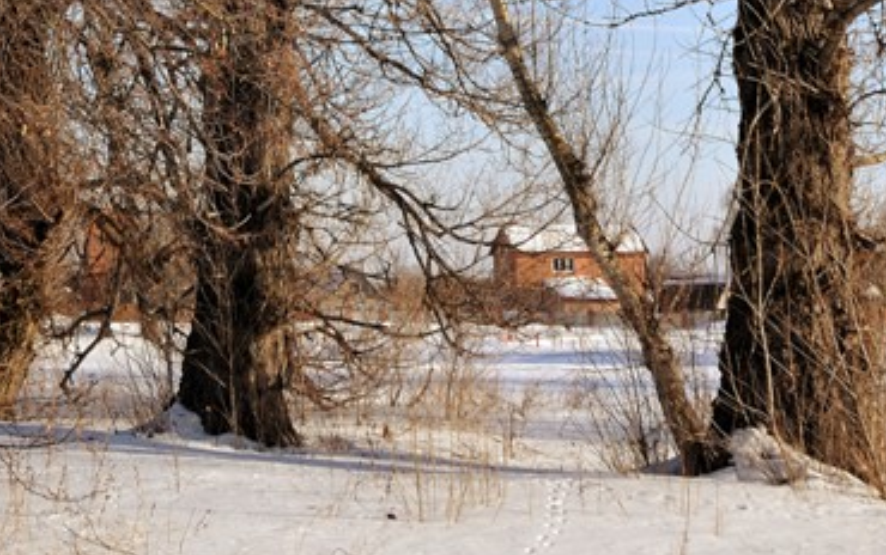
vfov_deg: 13.6
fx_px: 2151
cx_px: 260
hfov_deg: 23.1
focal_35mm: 89
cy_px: -349
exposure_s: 1/640
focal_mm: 24
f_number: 5.6
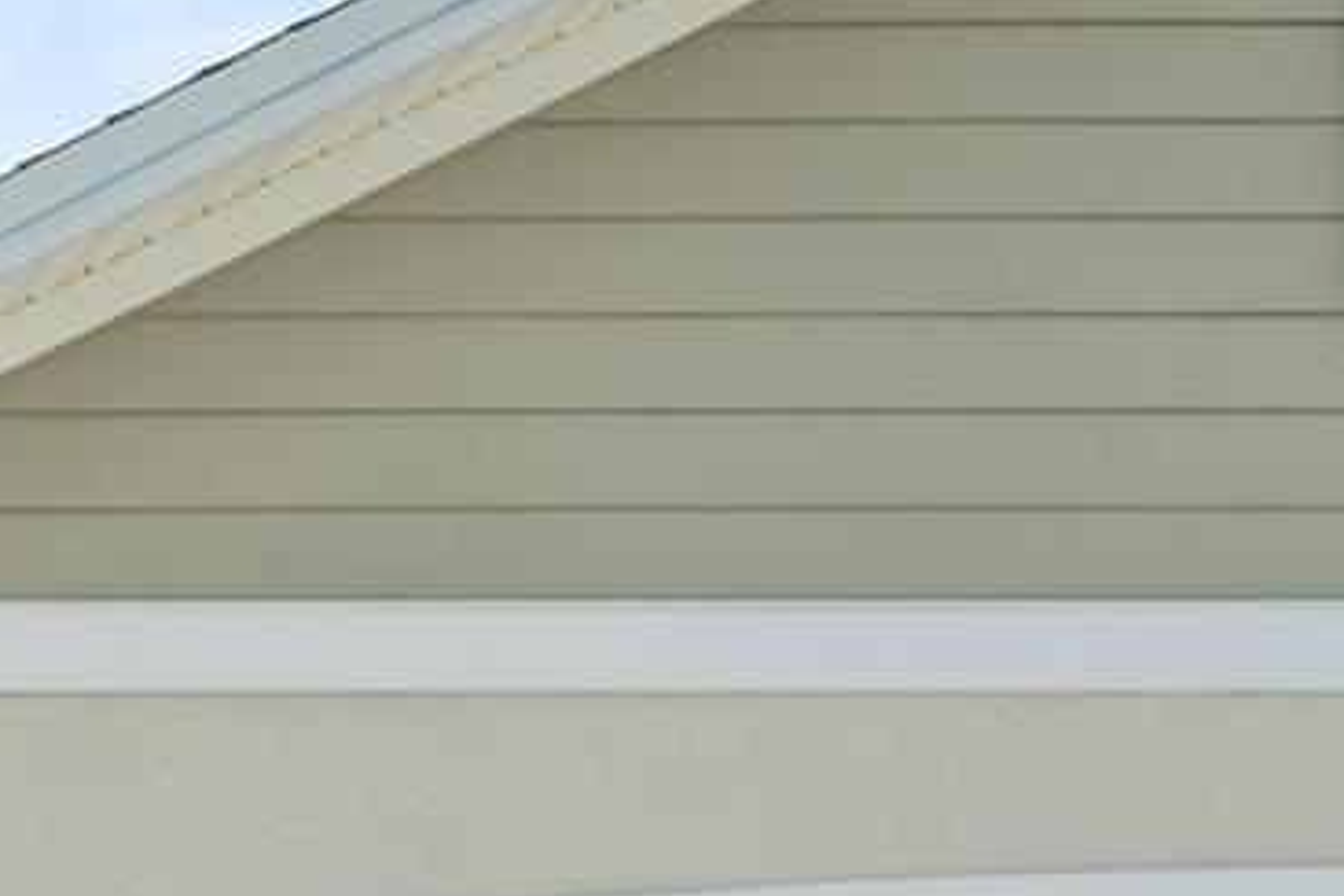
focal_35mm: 70
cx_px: -1032
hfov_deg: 20.7
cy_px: 1539
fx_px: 2613
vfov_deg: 16.7
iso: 100
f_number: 8
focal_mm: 16
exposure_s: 1/80
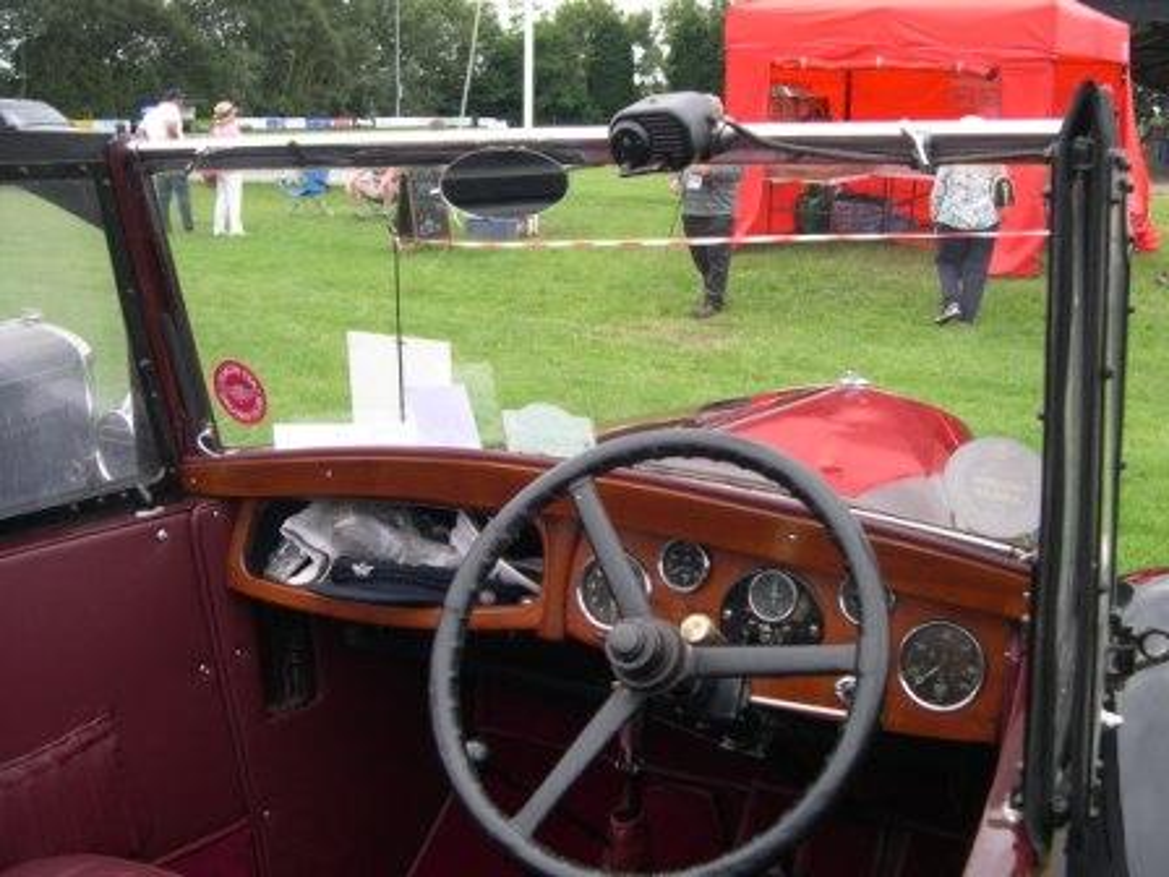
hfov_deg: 49.0
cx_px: 584
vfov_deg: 37.7
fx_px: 1283
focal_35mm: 38
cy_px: 438
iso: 100
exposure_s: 1/357
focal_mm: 8
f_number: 2.8
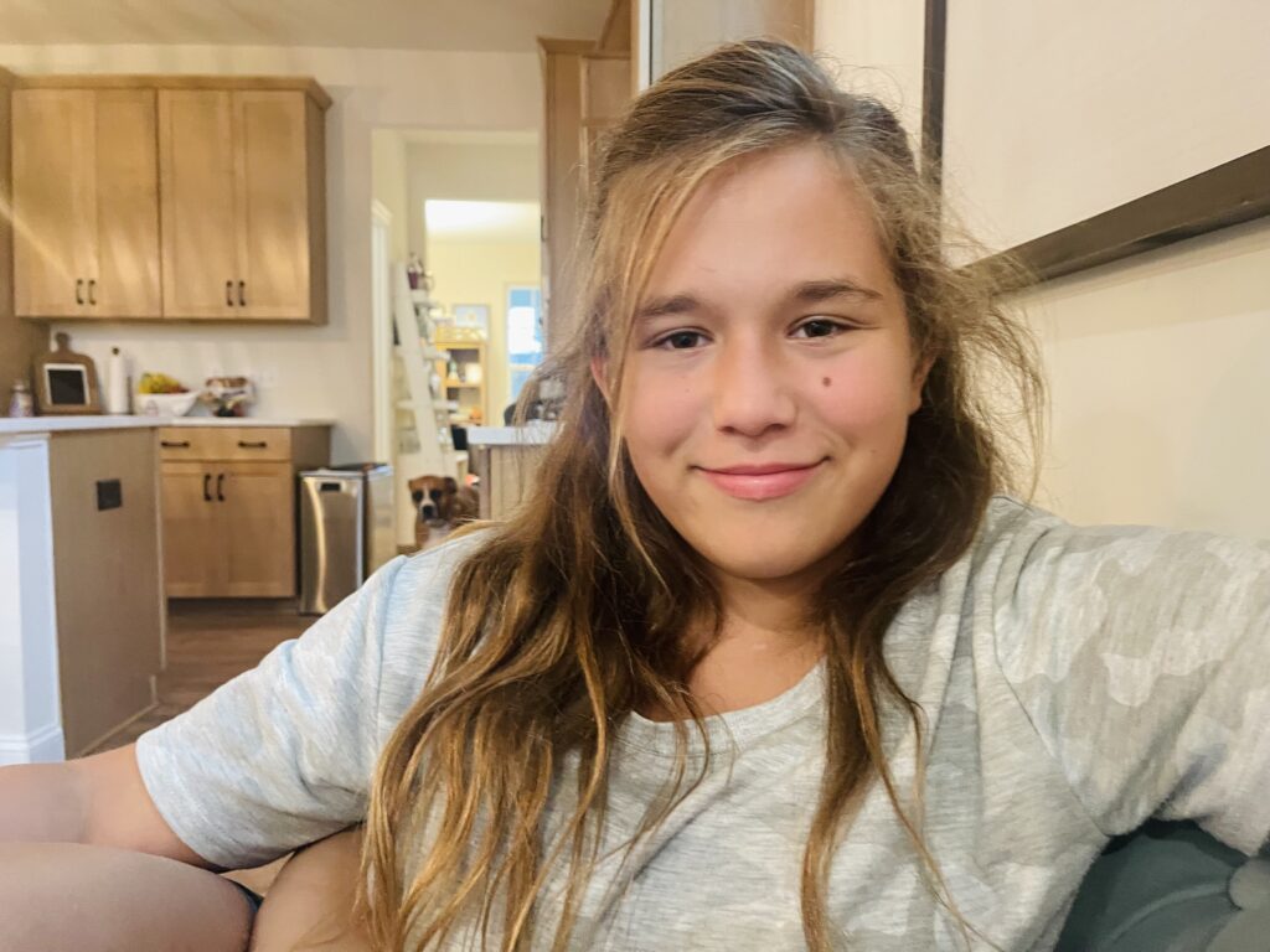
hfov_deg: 67.3
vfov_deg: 53.1
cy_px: 476
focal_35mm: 26
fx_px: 954
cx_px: 635
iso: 640
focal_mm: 5.1
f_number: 1.6
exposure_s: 1/30
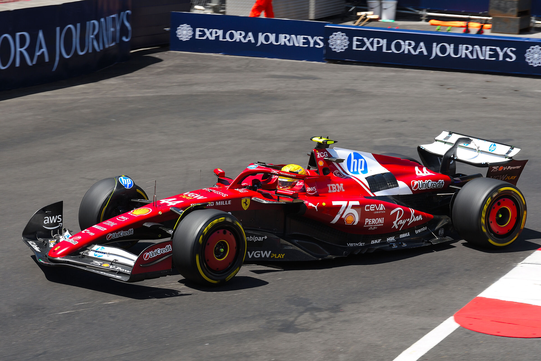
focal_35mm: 135
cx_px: 270
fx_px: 2029
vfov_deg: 10.2
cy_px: 180
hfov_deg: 15.2
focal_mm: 90
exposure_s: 1/500
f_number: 8
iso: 250
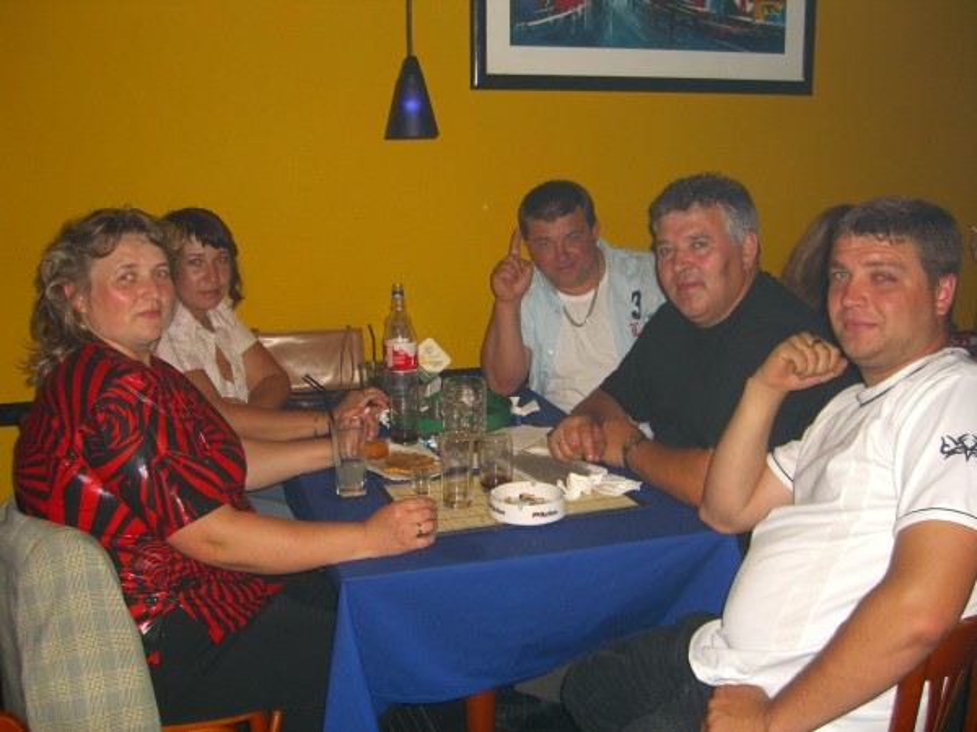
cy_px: 366
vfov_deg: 37.7
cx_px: 488
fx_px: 1073
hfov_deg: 49.0
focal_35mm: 38
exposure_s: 1/60
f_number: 2.8
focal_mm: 7.9
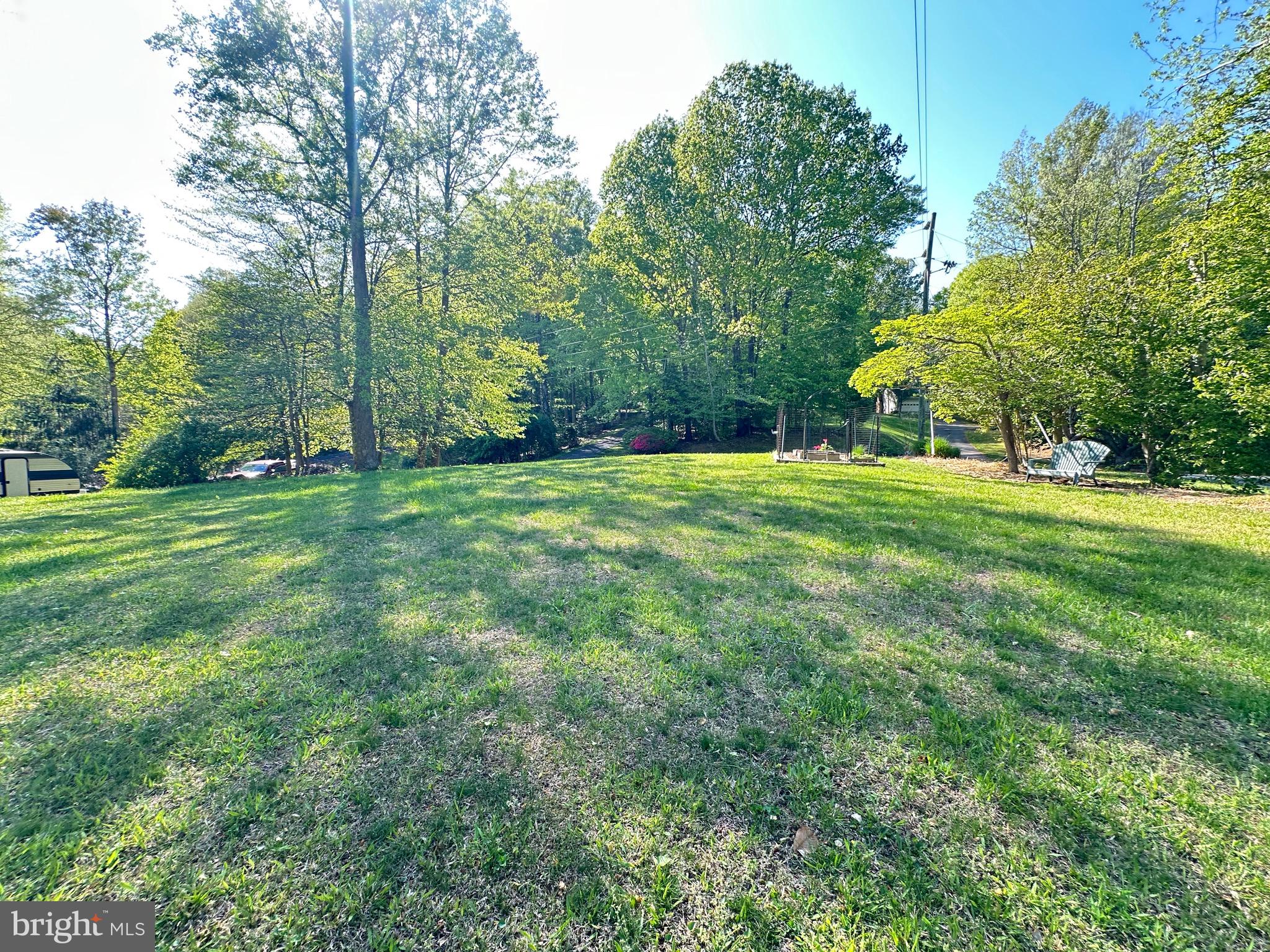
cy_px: 476
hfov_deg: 102.1
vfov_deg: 85.7
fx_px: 514
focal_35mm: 14
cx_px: 635
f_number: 2.2
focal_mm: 2.22
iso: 40
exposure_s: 1/118
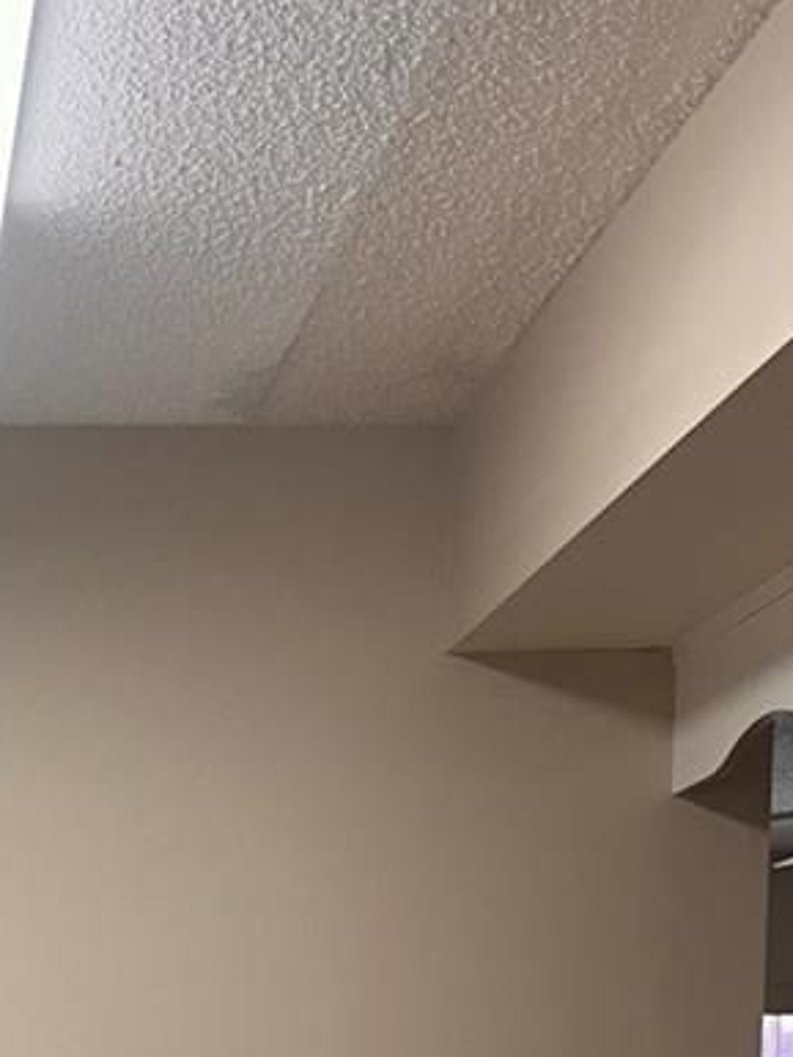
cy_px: 1356
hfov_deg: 17.3
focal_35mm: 81
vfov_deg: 21.8
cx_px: -200
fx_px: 2473
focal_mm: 5.7
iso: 50
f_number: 1.5
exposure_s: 1/120
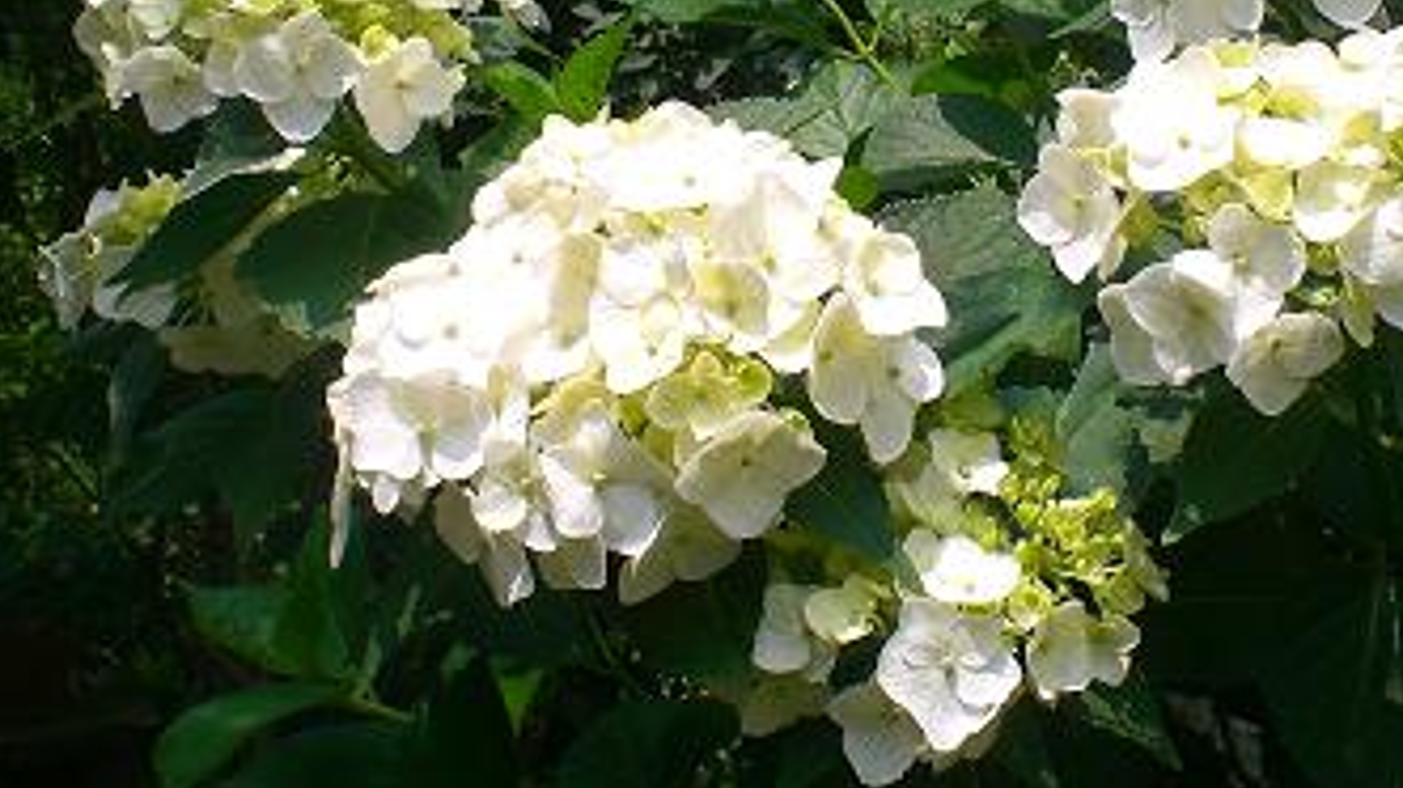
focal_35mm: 58
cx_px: 810
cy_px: 220
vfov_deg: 20.6
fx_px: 2157
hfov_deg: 36.0
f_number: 4.4
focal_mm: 6.3
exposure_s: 1/640
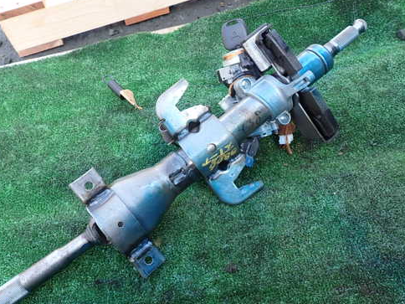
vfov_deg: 45.4
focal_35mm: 31
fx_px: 363
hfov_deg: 57.9
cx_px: 162
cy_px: 157
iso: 100
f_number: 2.8
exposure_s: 1/100
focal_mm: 4.5
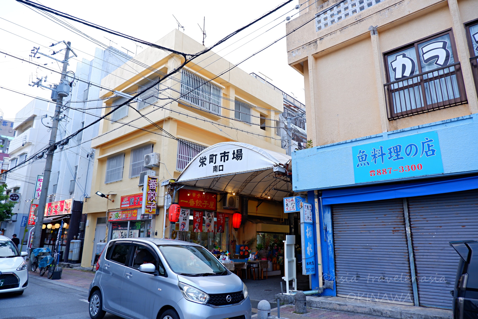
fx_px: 305
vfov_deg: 55.1
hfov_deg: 76.1
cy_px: 160
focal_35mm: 23
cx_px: 239
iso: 200
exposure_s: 1/90
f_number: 3.5
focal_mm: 15
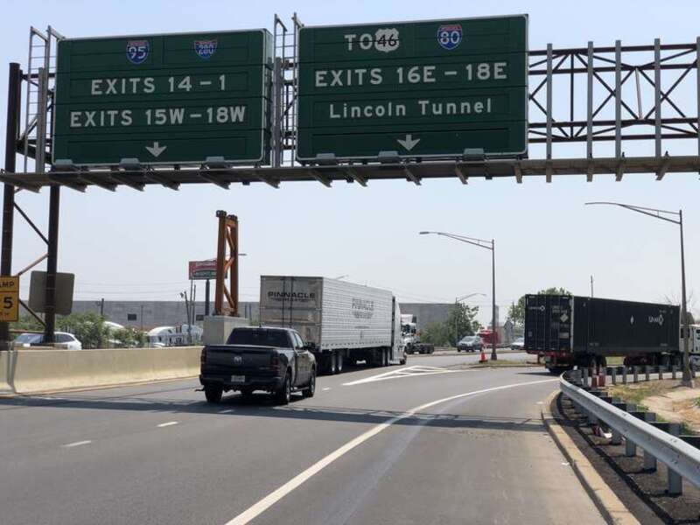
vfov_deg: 28.0
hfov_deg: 36.8
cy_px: 262
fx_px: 1052
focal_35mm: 52
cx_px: 350
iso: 16
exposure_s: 1/1675
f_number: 2.4
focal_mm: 6
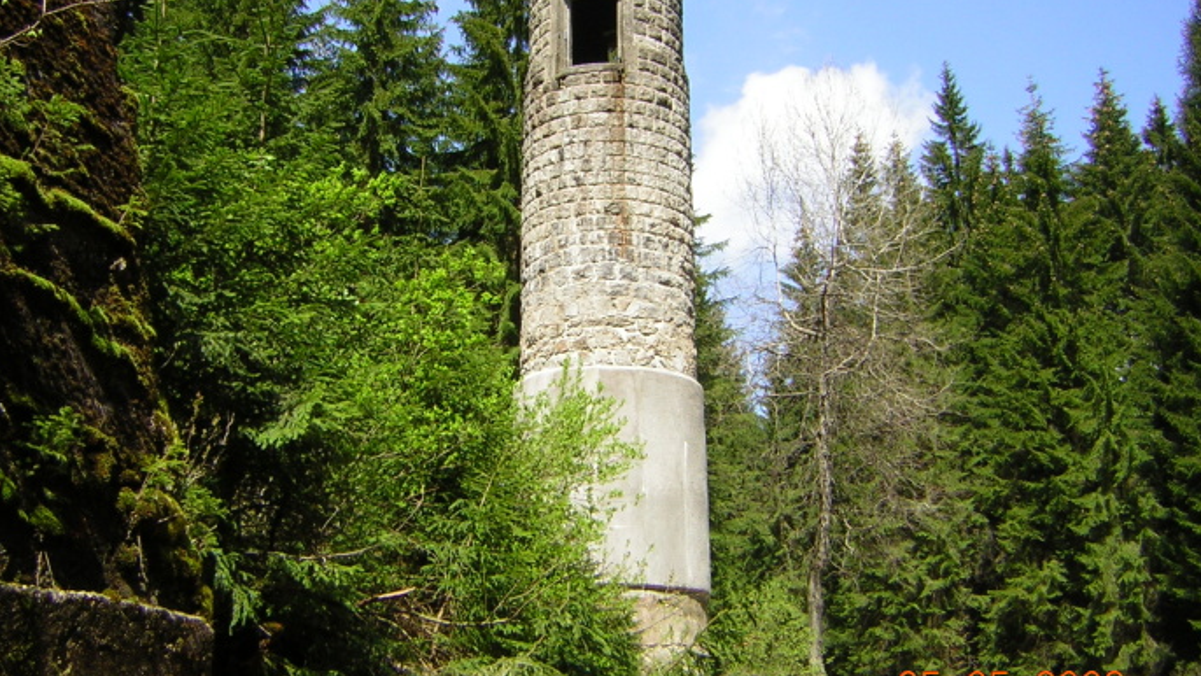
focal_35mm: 40
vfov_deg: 29.7
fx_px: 1274
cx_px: 595
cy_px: 323
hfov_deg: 50.5
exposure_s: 1/173
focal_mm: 4.7
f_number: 5.2
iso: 50
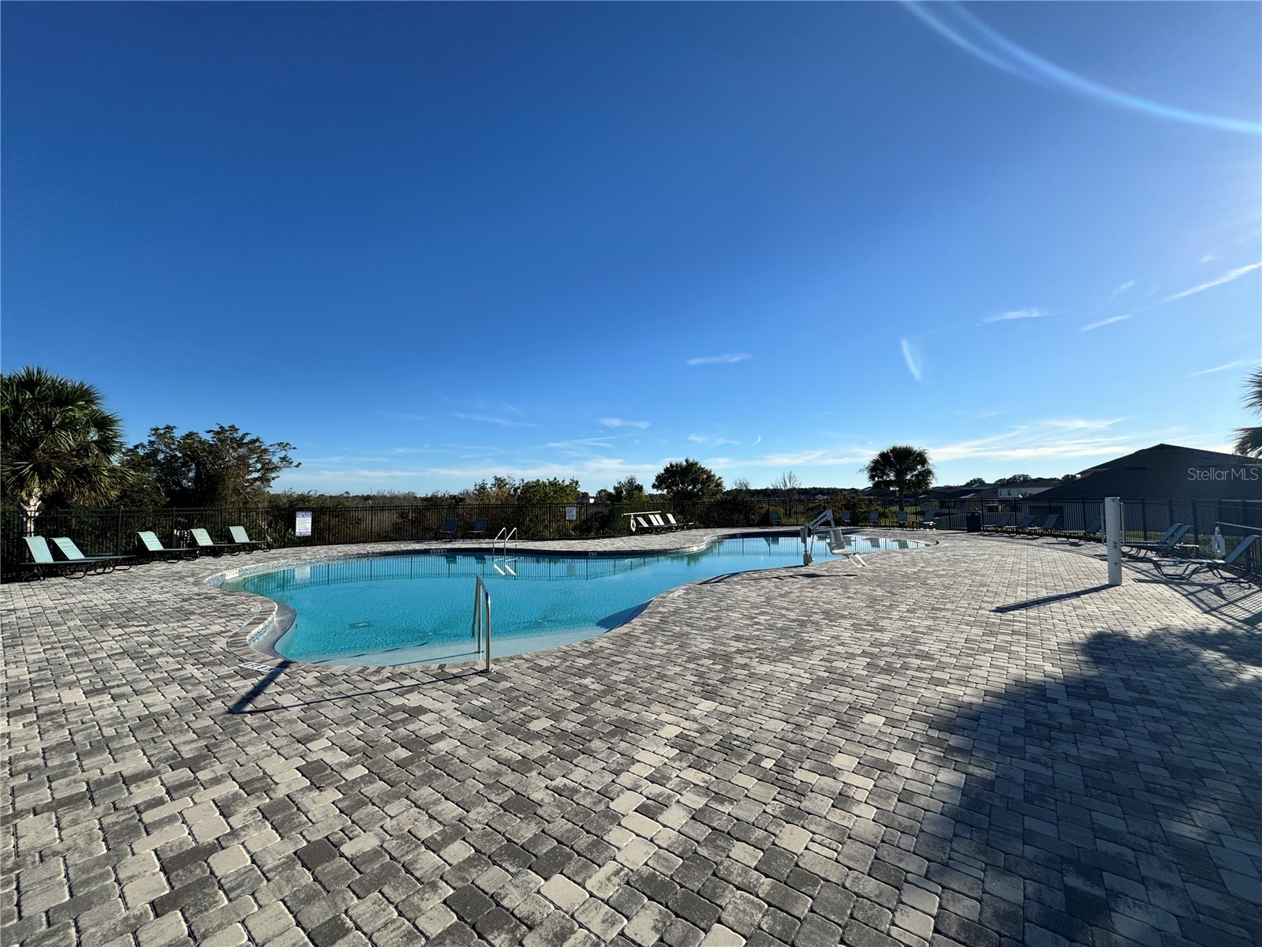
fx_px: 510
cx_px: 631
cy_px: 474
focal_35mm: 14
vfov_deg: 85.7
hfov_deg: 102.1
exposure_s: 1/3106
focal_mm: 2.22
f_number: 2.2
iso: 50
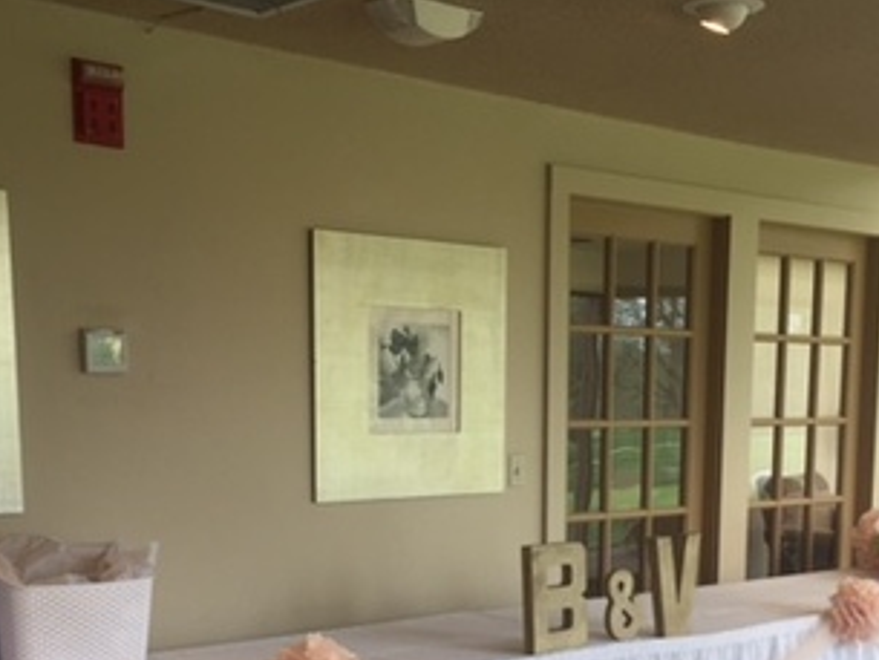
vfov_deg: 24.7
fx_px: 1448
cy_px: 625
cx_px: 429
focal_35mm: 57
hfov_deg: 33.8
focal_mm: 4.15
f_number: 2.2
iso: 40
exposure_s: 1/120
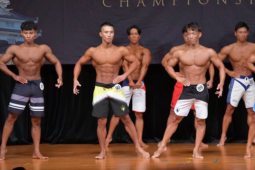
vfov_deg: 5.1
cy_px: 85
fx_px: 1912
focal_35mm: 270
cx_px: 128
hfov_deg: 7.6
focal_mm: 180
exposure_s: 1/400
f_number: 5.6
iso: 5000
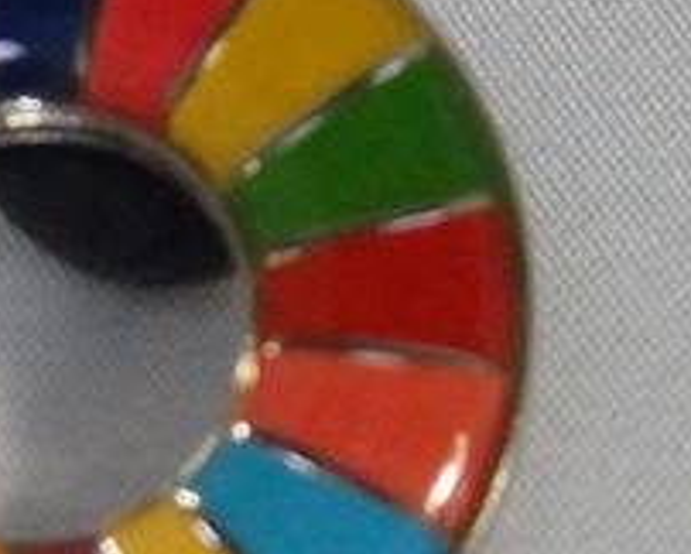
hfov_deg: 3.1
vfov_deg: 2.5
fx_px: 12917
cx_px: 10
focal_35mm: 631
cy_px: 366
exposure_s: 1/500
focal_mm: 36.5
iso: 3200
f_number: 5.9
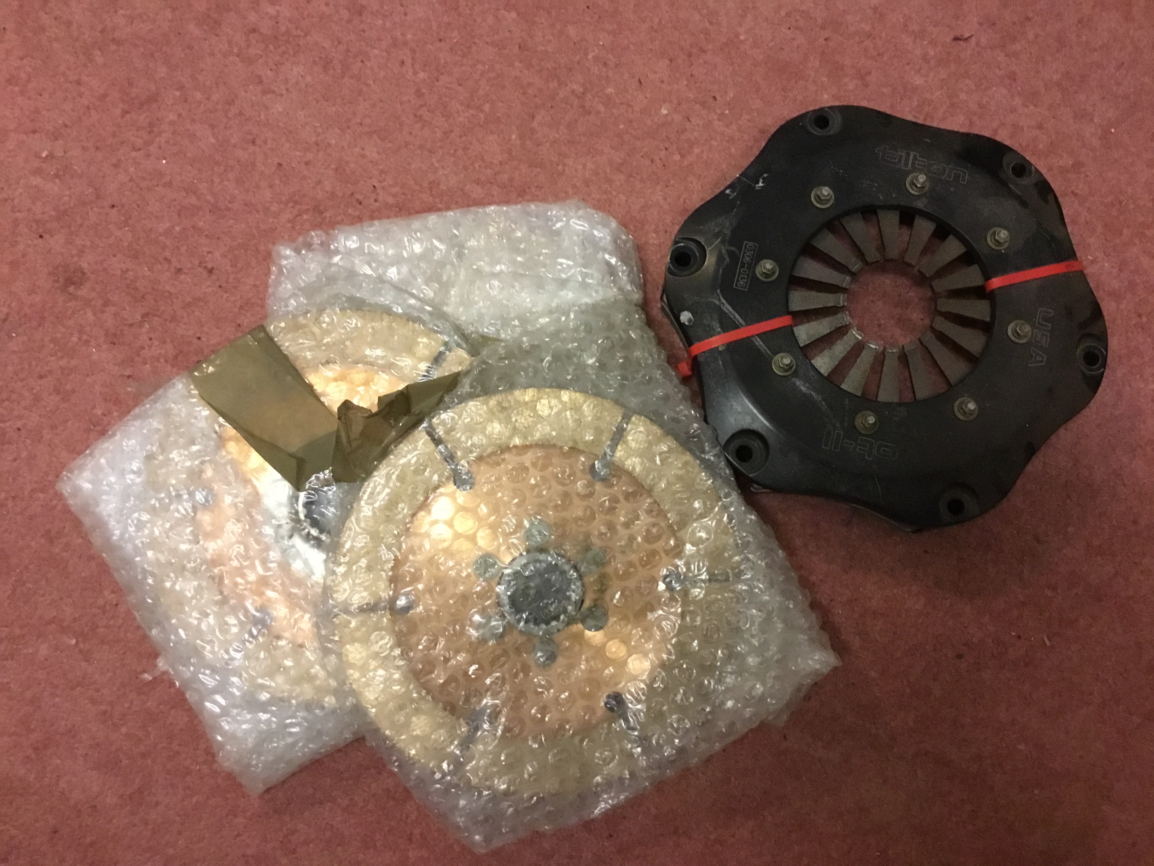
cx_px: 577
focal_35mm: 31
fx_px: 1033
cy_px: 433
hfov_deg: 58.4
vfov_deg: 45.4
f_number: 2.4
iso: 250
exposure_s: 1/17
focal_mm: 3.3
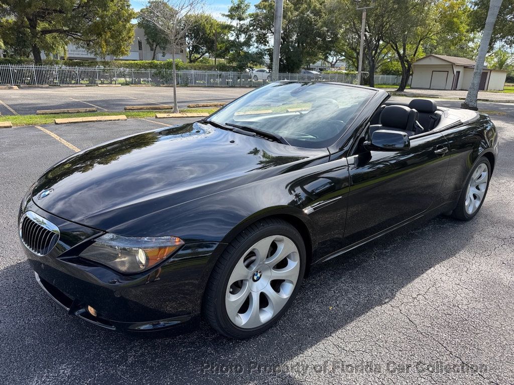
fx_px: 356
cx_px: 257
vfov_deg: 56.8
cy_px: 192
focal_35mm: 24
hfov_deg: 71.6
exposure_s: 1/1385
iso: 80
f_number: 1.78
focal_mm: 6.76
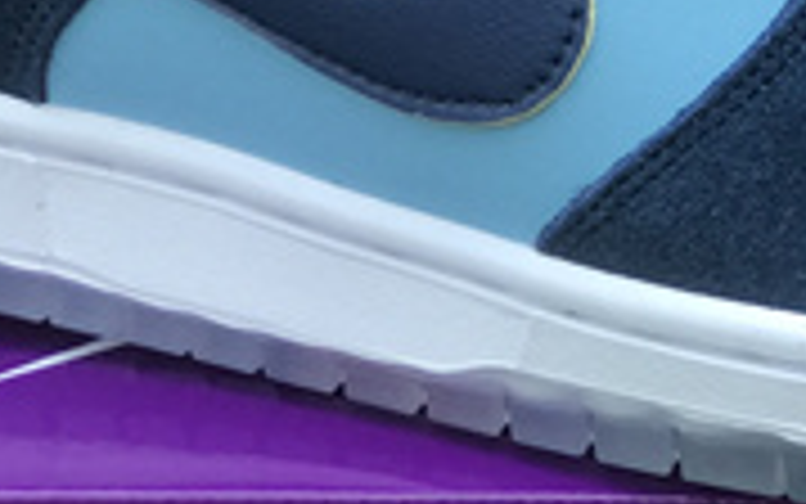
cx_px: 1054
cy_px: -610
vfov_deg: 5.1
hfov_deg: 8.3
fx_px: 5493
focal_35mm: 250
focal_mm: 6.6
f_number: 2.8
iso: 20
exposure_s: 1/176
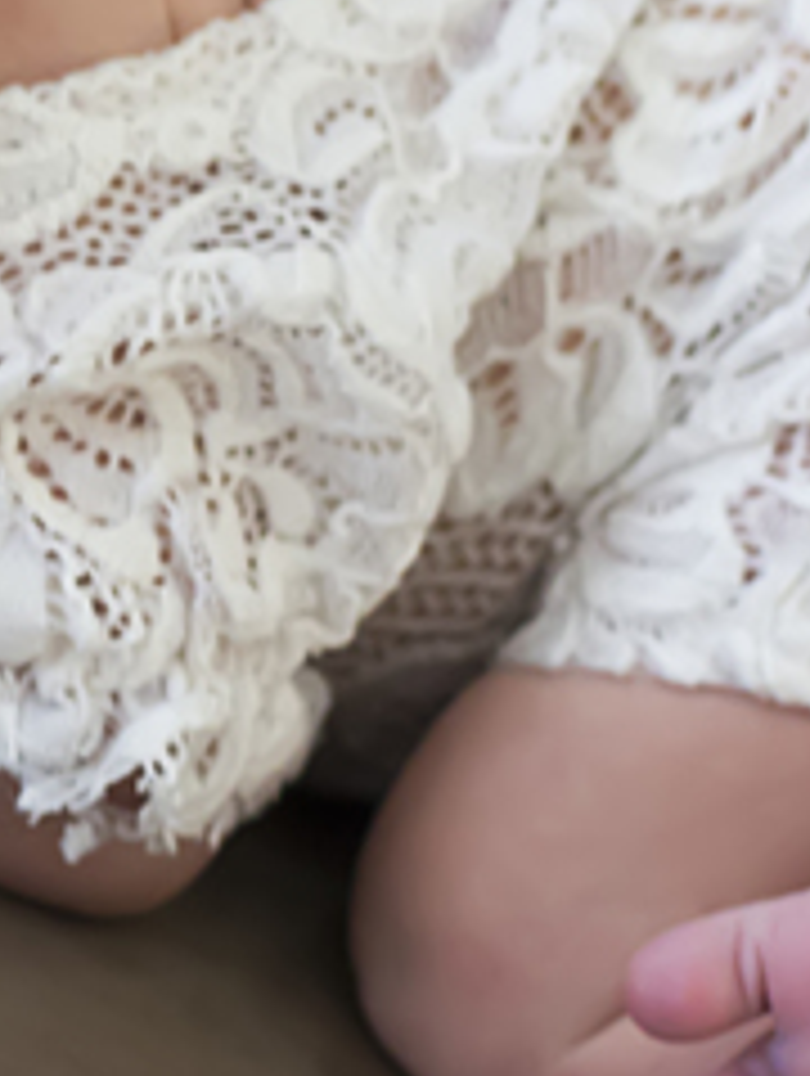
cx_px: -374
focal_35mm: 241
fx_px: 7499
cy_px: 263
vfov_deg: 8.2
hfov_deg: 6.1
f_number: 3.5
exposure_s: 1/125
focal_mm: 50
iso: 1600
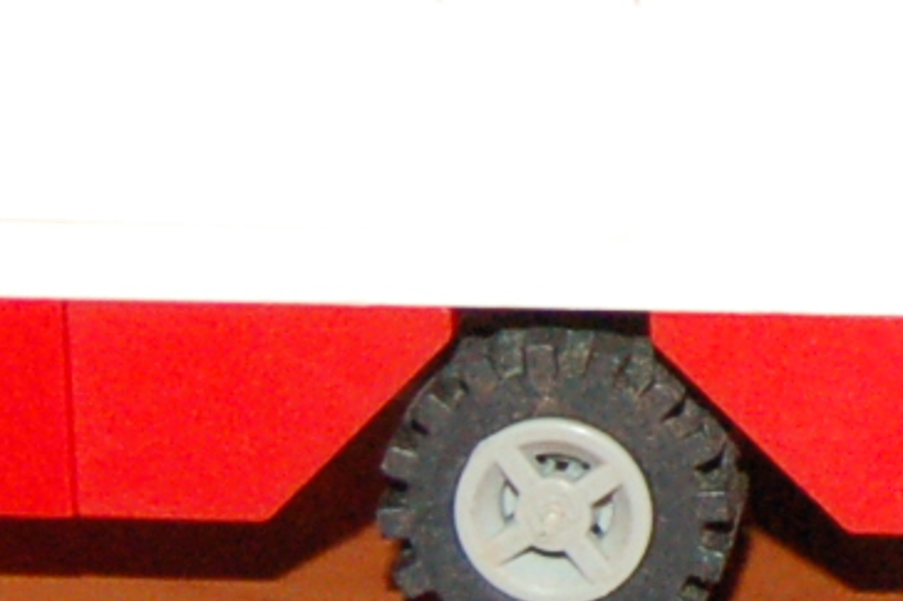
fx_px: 8147
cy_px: -161
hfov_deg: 6.2
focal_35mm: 325
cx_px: 1672
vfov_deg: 4.2
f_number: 4.8
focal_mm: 35
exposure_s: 1/60
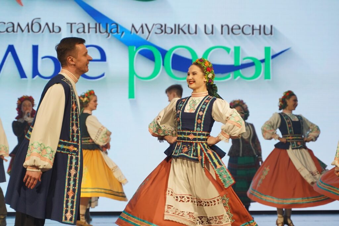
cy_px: 113
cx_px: 170
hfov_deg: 18.3
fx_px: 1055
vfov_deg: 12.2
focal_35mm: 112
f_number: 2.8
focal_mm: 75
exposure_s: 1/200
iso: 320
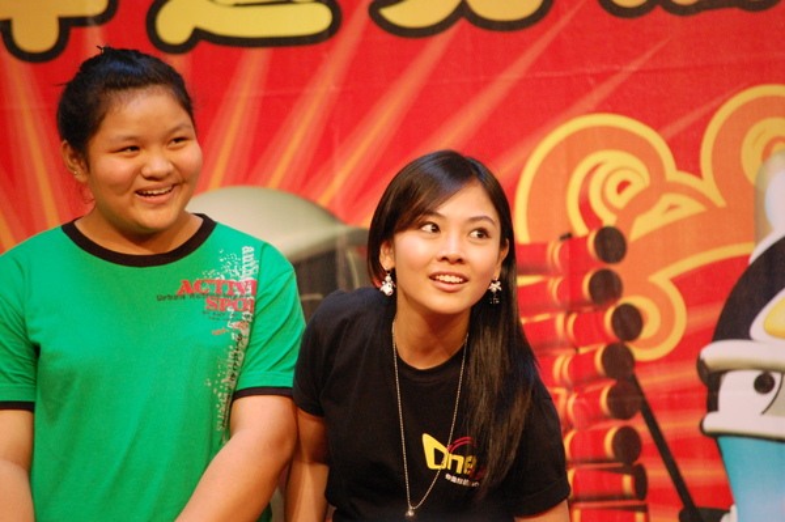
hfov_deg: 6.9
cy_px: 261
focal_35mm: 300
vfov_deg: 4.6
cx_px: 392
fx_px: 6536
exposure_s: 1/80
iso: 1600
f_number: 5.6
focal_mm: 200
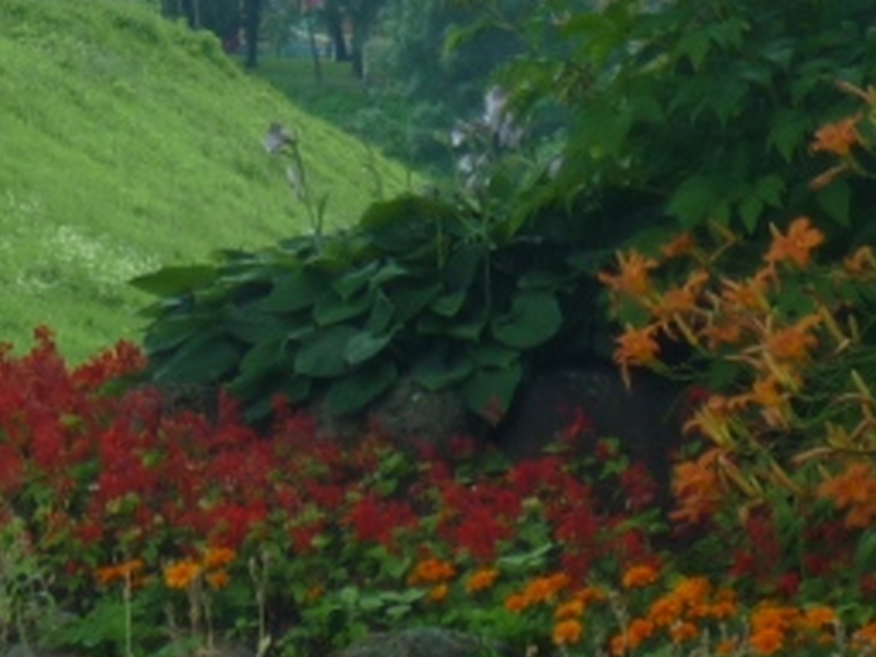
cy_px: -363
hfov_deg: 5.7
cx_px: -356
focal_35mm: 344
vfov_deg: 4.3
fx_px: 8705
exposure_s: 1/125
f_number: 4.4
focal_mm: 14.2
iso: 80
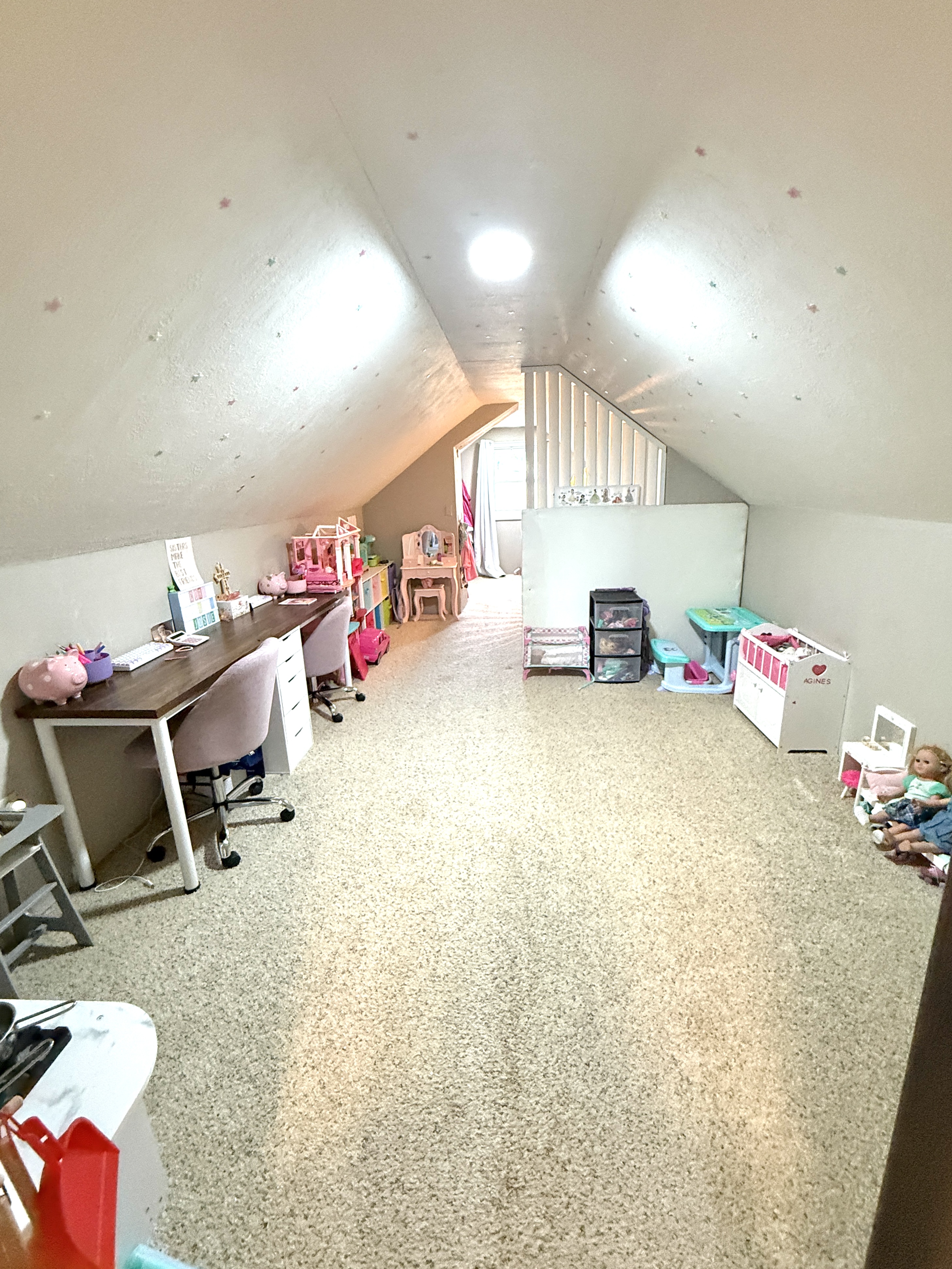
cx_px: 476
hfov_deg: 85.7
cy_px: 634
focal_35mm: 14
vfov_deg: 102.1
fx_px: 513
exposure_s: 1/60
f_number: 2.2
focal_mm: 2.22
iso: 500
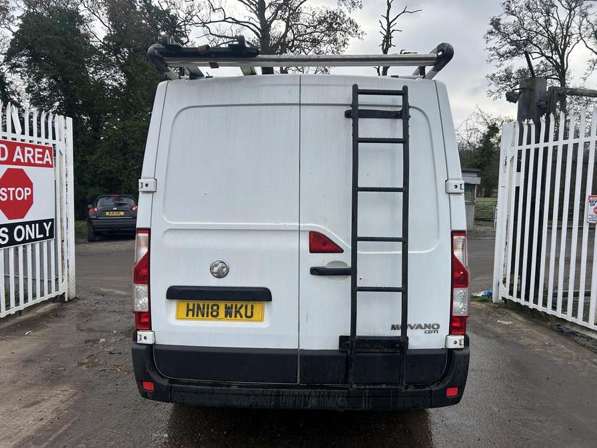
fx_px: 448
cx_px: 298
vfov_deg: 53.1
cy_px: 224
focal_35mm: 26
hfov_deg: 67.3
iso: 50
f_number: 1.5
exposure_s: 1/1468
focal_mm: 5.7
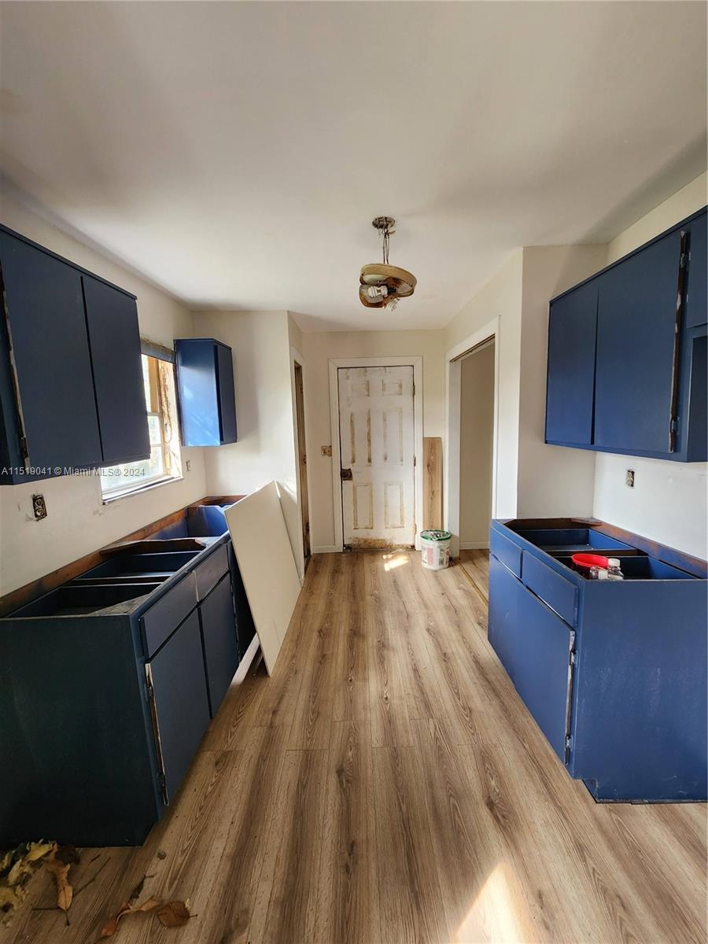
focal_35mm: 13
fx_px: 355
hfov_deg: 89.9
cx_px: 354
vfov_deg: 106.2
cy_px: 472
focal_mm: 2.2
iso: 200
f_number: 2.2
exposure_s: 1/60
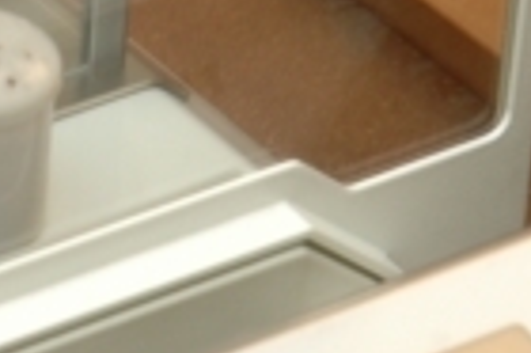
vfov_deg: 3.7
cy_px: -178
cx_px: 61
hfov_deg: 5.5
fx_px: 5510
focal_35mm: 374
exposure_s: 1/30
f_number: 9
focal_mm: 70
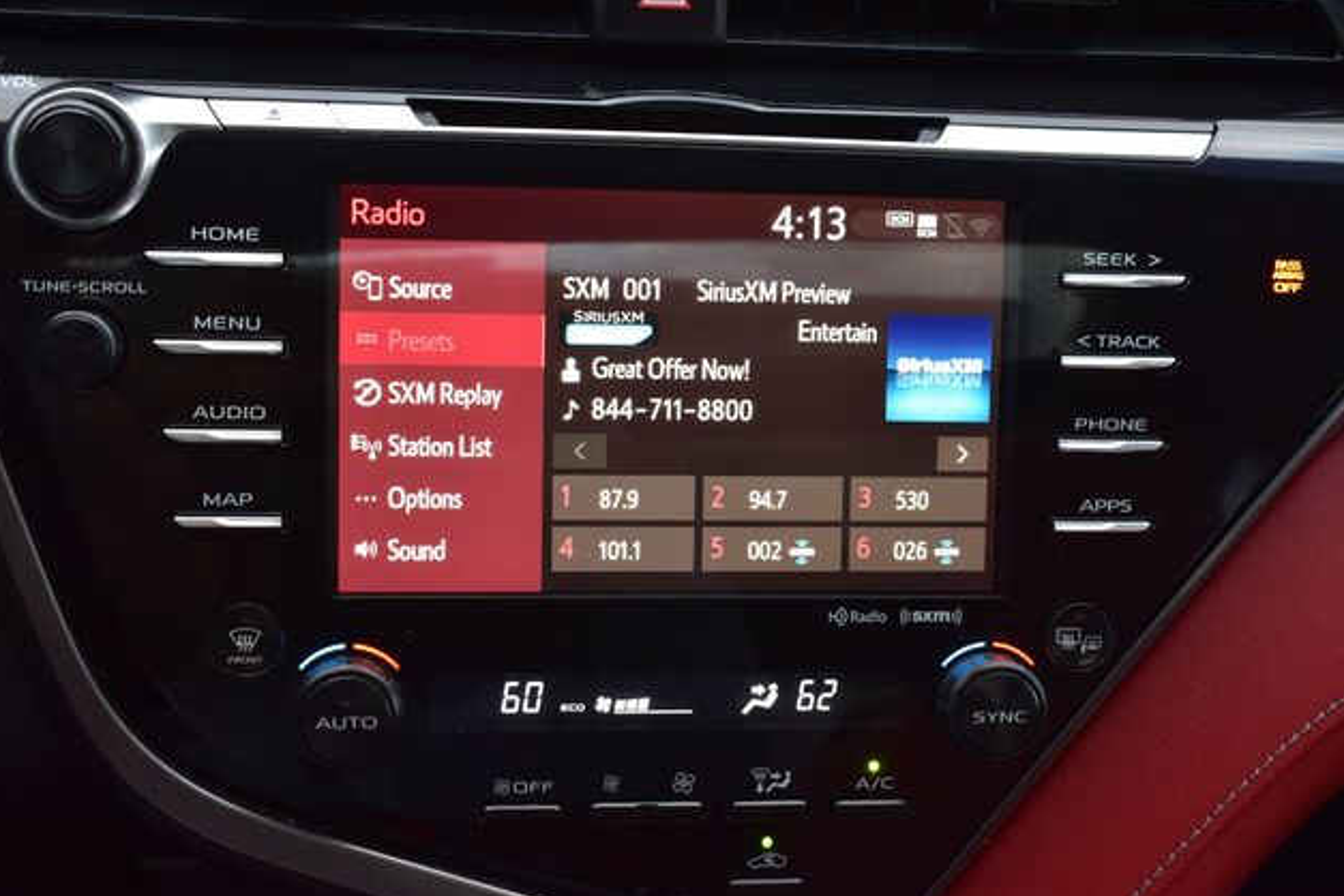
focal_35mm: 49
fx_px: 1829
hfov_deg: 40.3
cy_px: 452
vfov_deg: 27.5
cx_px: 675
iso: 720
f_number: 6.3
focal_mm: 32
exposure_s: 1/15
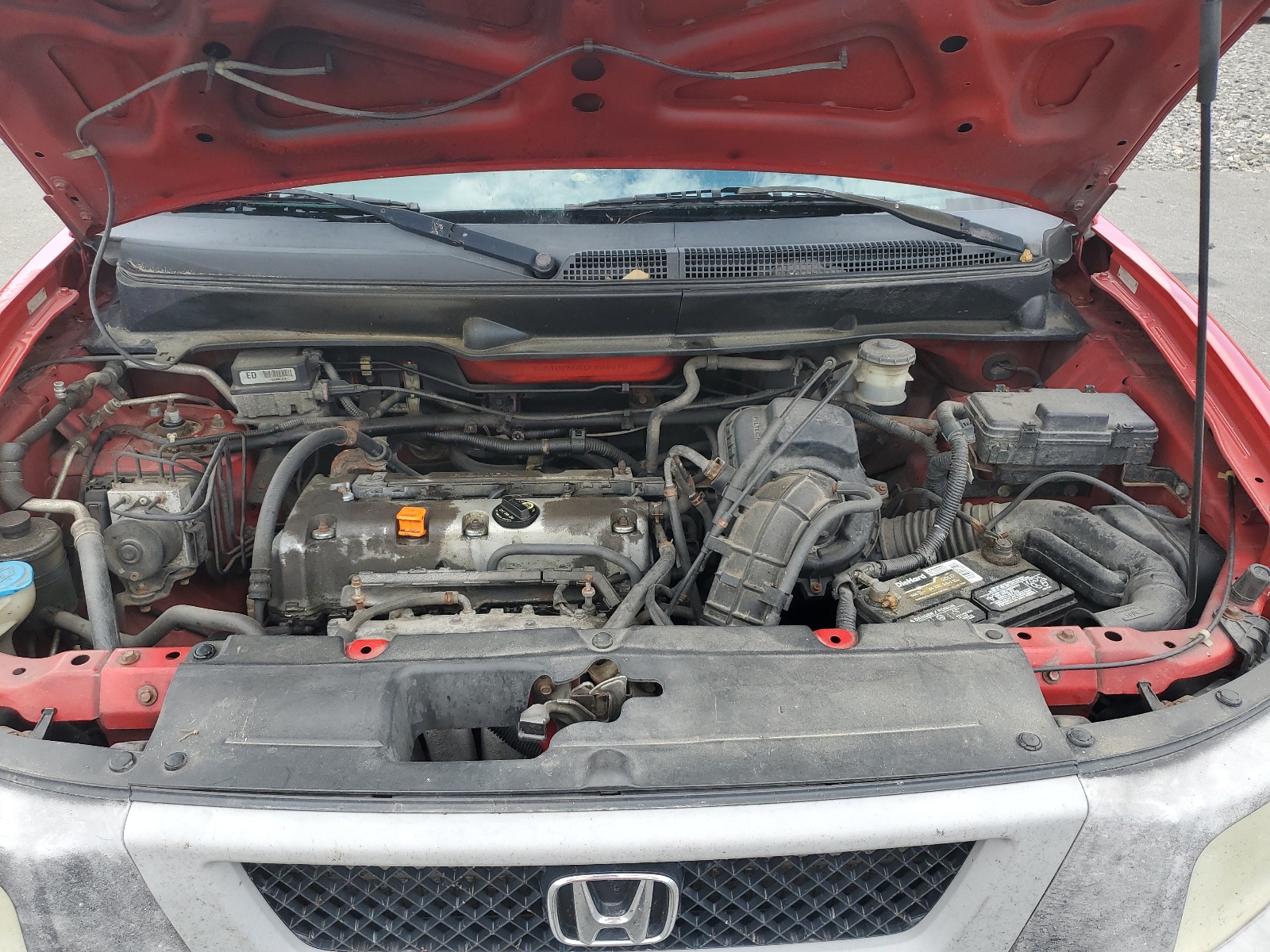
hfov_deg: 67.3
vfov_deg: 53.1
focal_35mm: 26
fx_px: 954
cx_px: 635
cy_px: 476
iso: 50
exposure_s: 1/588
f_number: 1.5
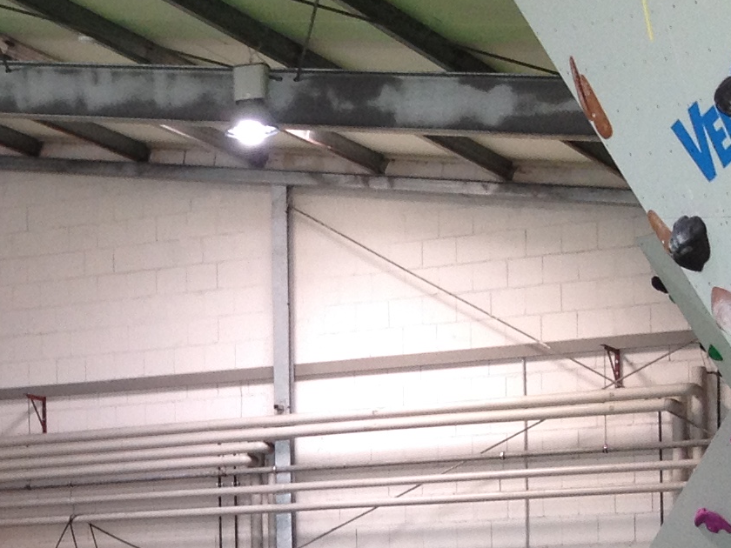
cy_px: 638
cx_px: -238
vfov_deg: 10.7
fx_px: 2872
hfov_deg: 13.9
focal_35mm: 136
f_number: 2.4
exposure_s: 1/30
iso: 50
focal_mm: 4.28
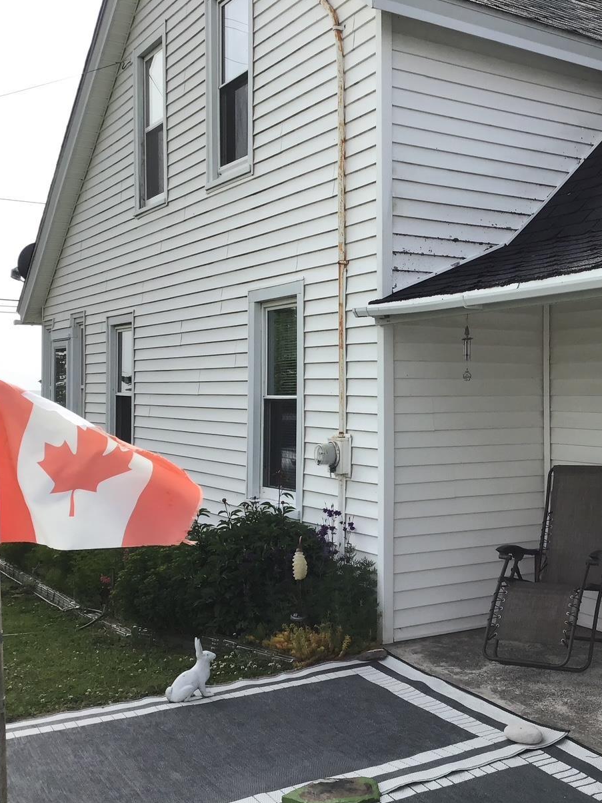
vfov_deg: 44.8
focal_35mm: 42
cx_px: 526
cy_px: 406
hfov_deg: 32.8
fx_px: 974
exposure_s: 1/1018
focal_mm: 3.3
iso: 25
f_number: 2.4
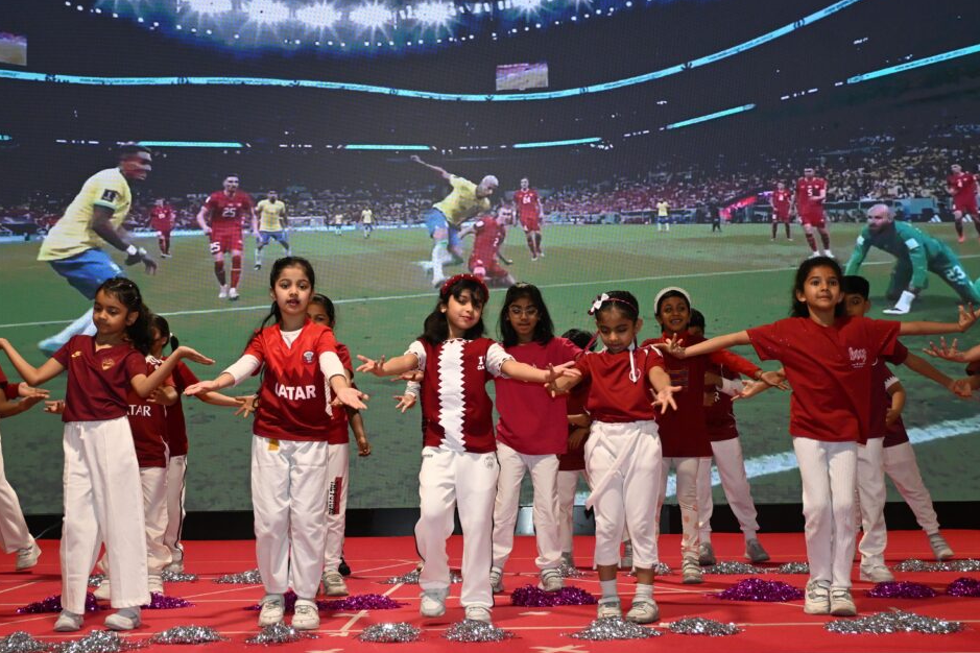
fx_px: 1648
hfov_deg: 33.1
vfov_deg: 22.4
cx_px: 462
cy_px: 327
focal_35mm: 61
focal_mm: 37
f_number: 5.3
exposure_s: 1/200
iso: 2200
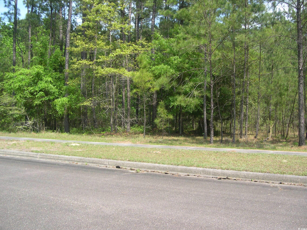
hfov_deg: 49.0
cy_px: 115
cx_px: 154
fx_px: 337
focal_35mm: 38
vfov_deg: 37.7
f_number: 2.8
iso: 100
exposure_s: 1/370
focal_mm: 8
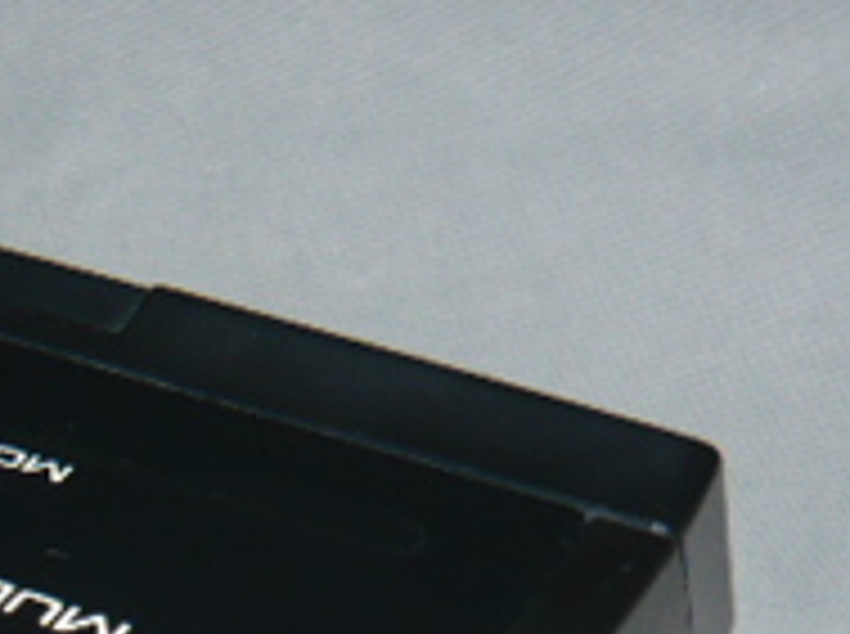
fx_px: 2328
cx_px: -117
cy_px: 926
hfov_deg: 19.7
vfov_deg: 14.5
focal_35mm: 95
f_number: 2.8
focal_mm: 4.6
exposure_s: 1/30
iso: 100
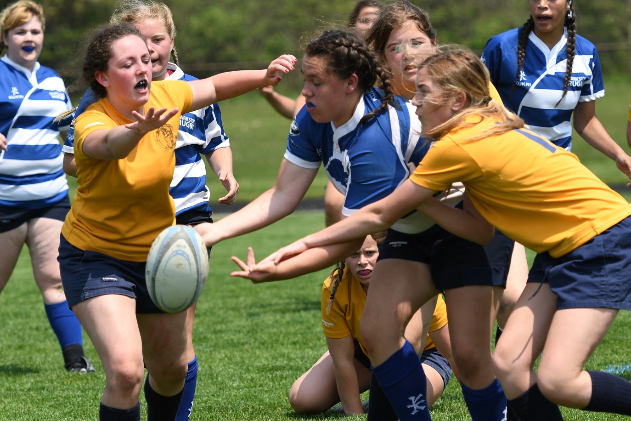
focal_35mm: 210
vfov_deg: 6.5
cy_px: 210
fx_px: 3681
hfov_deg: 9.8
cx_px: 316
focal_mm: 140
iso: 100
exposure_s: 1/1000
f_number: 4
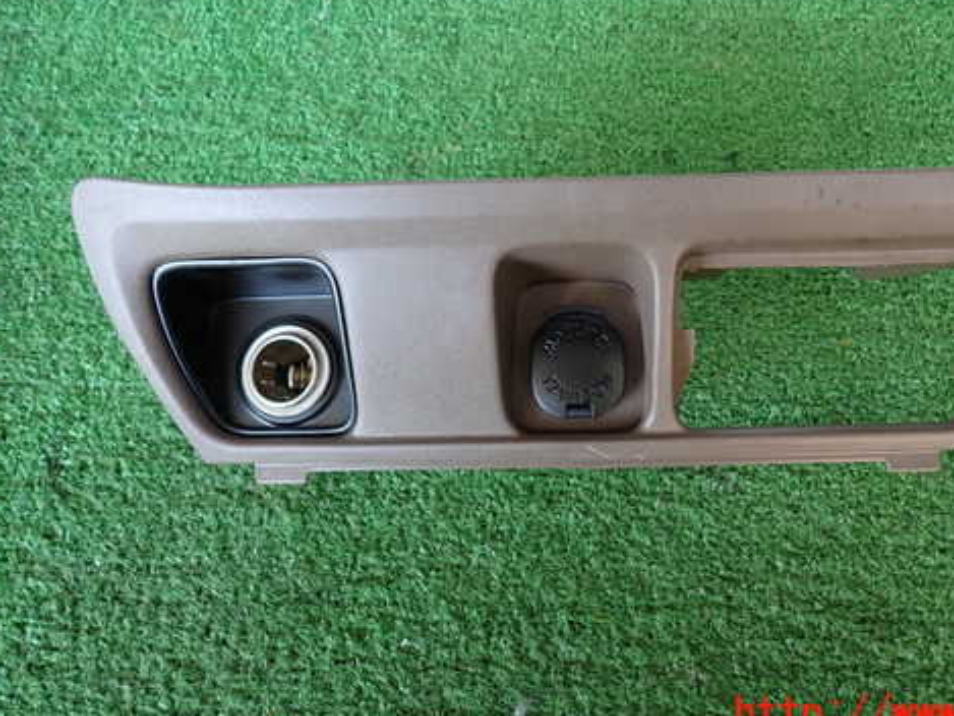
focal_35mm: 32
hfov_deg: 56.3
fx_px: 882
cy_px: 283
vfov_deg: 43.9
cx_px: 584
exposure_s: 1/60
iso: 160
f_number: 2
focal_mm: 4.5
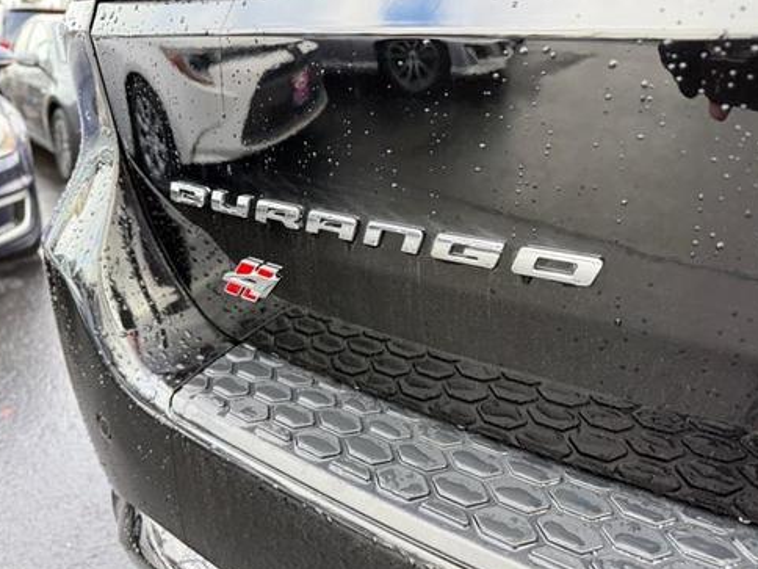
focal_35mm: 25
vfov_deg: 54.9
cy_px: 284
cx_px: 371
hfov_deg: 69.4
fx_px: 547
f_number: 1.78
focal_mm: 6.76
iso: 80
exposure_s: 1/125
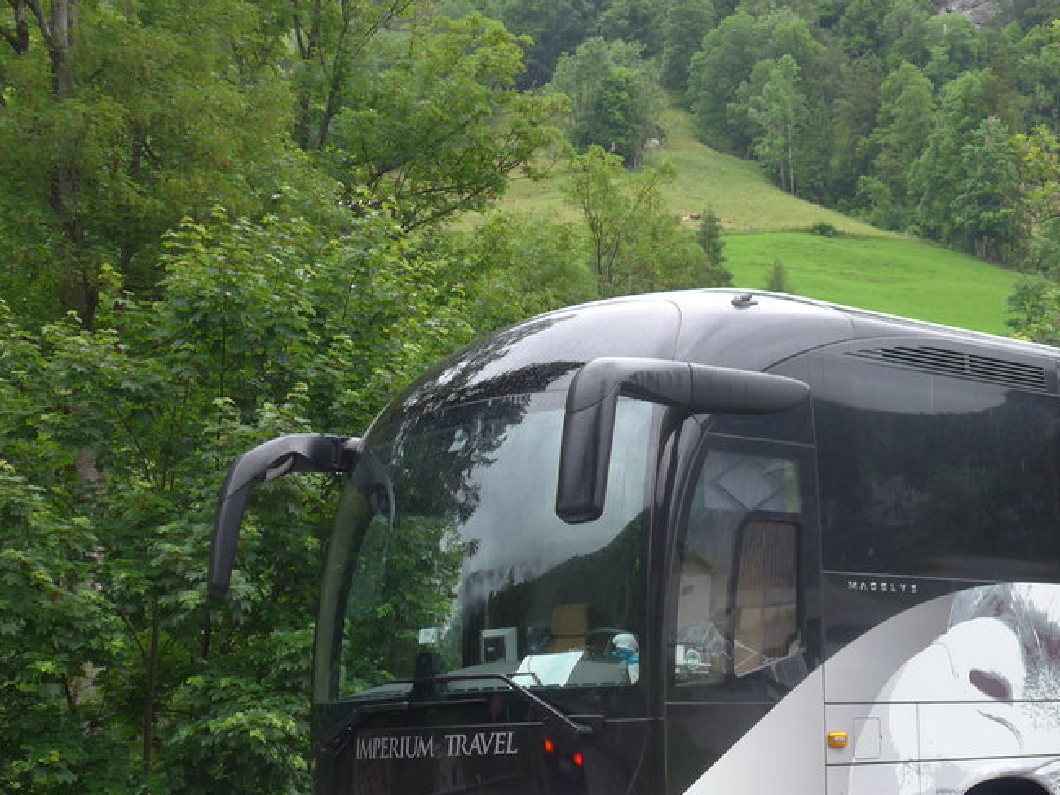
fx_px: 2206
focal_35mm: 72
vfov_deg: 20.4
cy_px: 450
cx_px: 933
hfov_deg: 26.2
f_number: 2.8
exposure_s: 1/250
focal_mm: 8
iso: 80
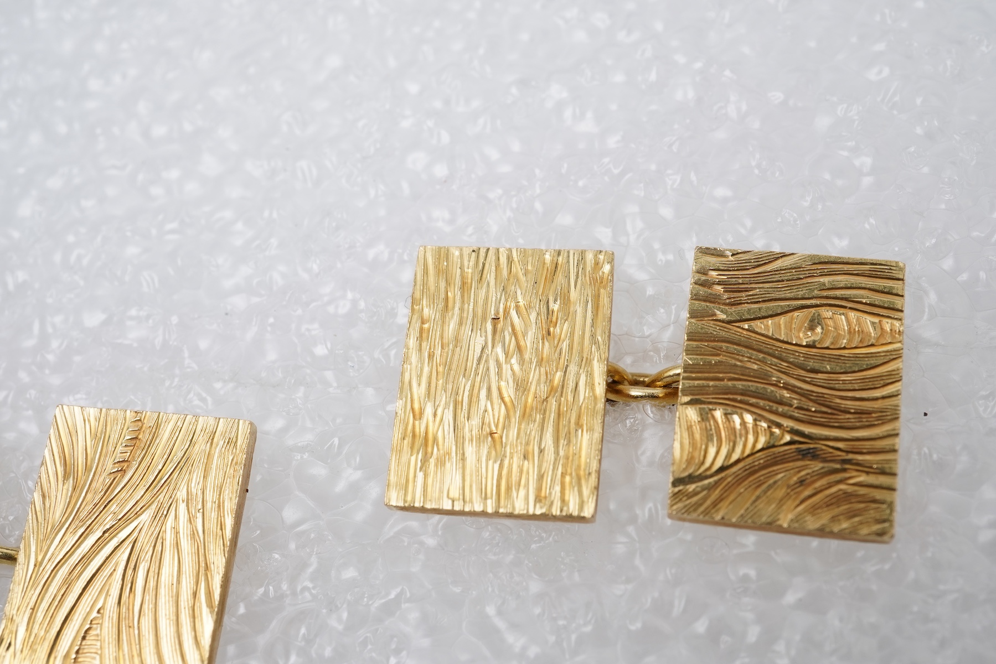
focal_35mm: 45
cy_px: 332
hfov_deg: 43.6
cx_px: 498
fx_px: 1245
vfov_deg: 29.9
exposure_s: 1/125
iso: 400
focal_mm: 30
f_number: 20
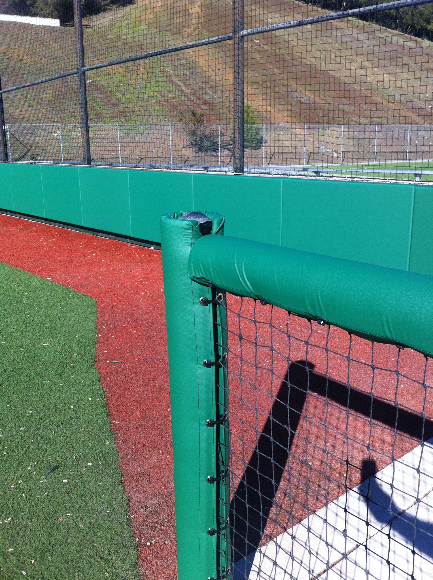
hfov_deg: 40.6
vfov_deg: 52.7
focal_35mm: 35
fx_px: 585
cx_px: 216
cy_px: 290
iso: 80
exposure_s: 1/914
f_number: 2.8
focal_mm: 3.85
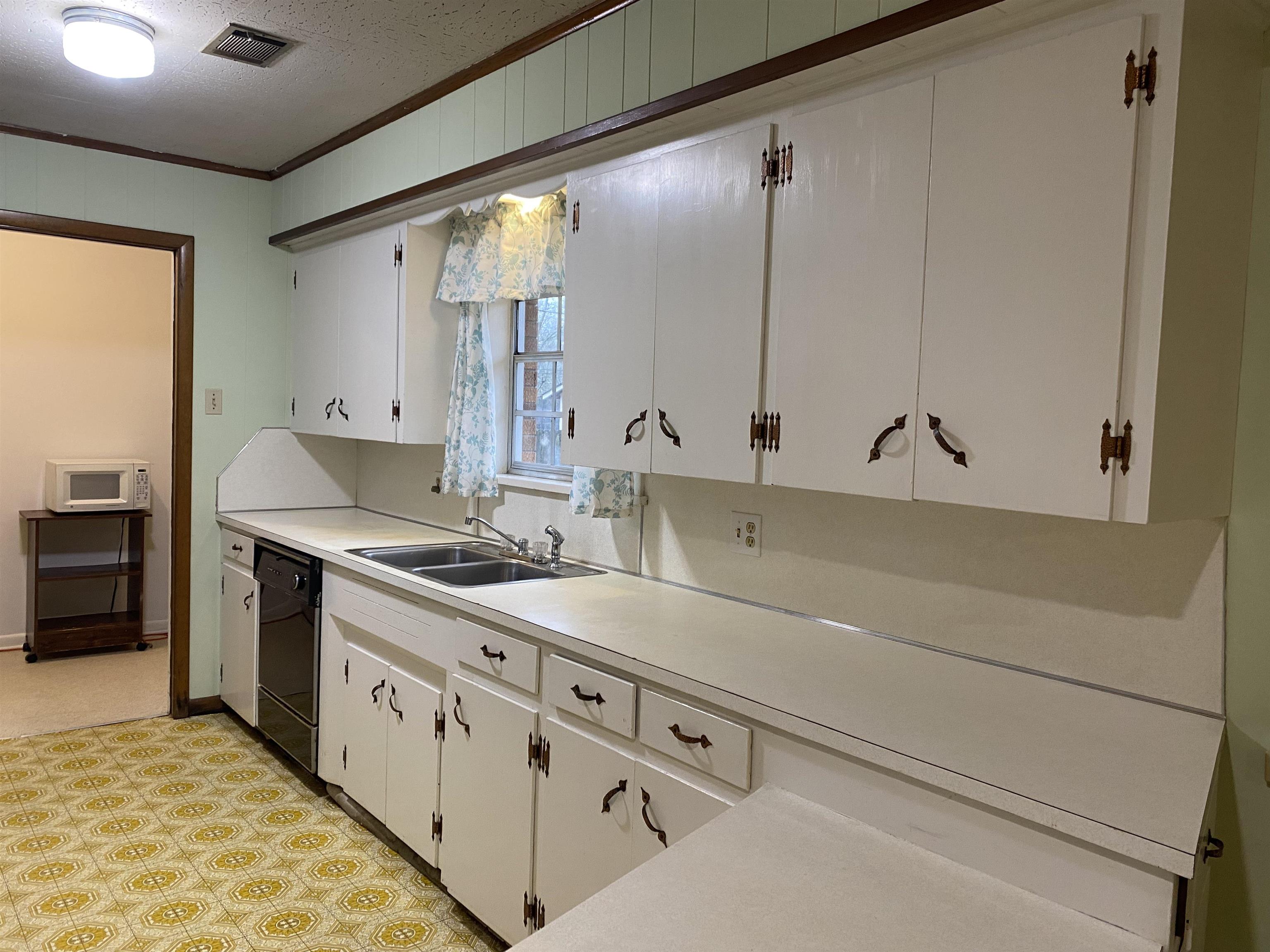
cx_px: 635
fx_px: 954
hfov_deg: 67.3
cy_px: 476
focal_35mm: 26
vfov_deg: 53.1
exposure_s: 1/60
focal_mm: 4.25
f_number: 1.8
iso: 125
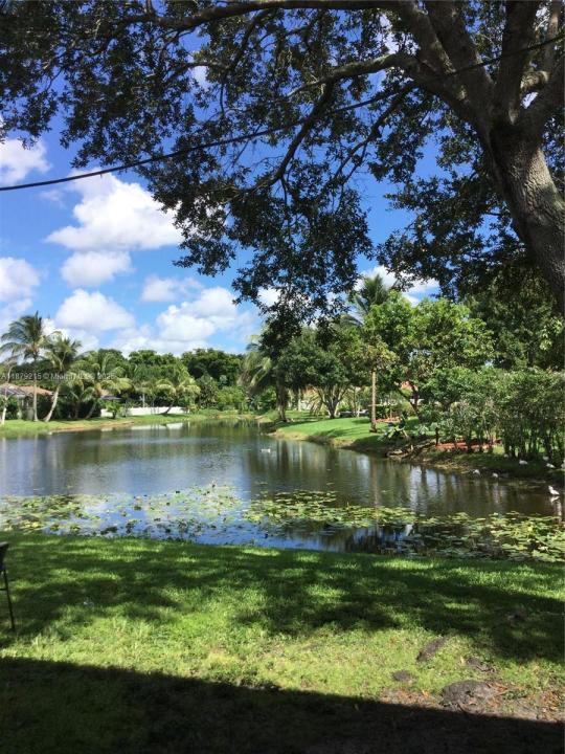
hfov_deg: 45.4
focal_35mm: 31
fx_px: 675
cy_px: 377
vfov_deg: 58.4
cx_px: 282
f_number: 2.4
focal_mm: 3.3
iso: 25
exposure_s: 1/1072
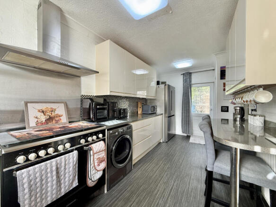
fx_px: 112
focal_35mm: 14
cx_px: 138
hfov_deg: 102.1
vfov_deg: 85.7
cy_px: 104
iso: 100
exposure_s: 1/100
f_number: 2.2
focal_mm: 2.22
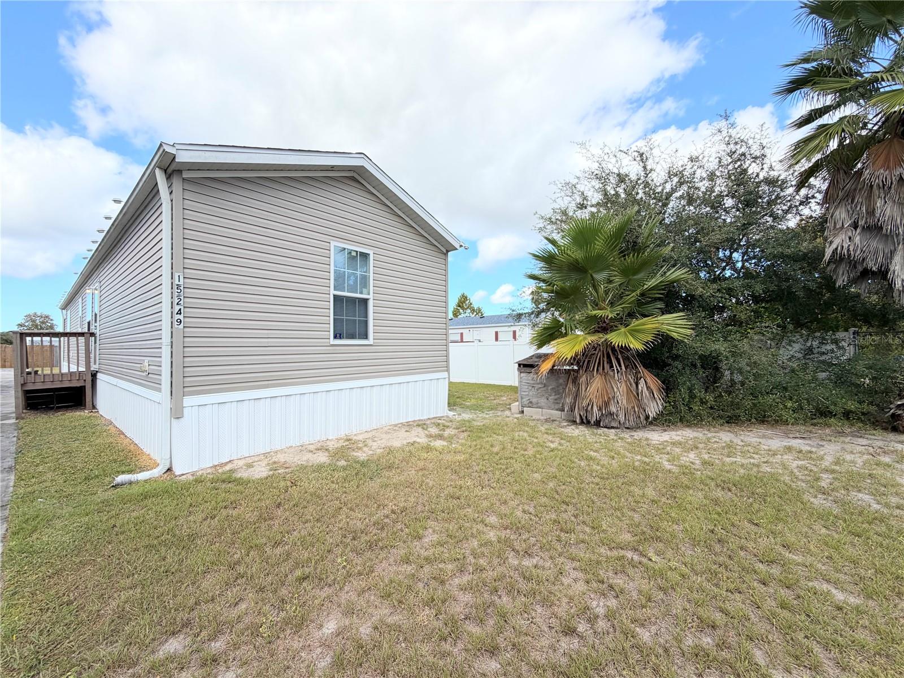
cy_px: 339
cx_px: 452
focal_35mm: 14
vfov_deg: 85.7
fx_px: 366
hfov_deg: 102.1
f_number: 2.2
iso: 25
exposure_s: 1/770
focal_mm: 2.22
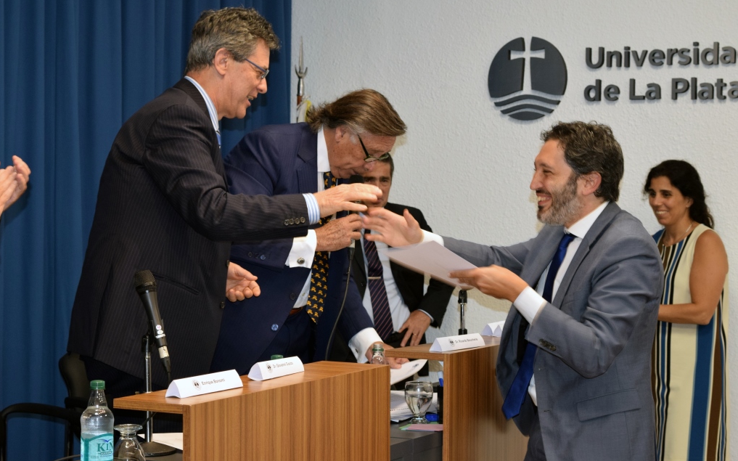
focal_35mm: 77
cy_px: 222
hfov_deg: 26.8
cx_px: 371
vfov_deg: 16.9
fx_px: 1548
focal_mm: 50
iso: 900
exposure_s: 1/60
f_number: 5.6
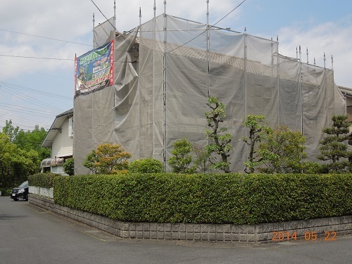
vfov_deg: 33.6
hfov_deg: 43.9
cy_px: 132
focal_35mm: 43
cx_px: 176
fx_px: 437
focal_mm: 7.8
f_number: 3.9
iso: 100
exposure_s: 1/800
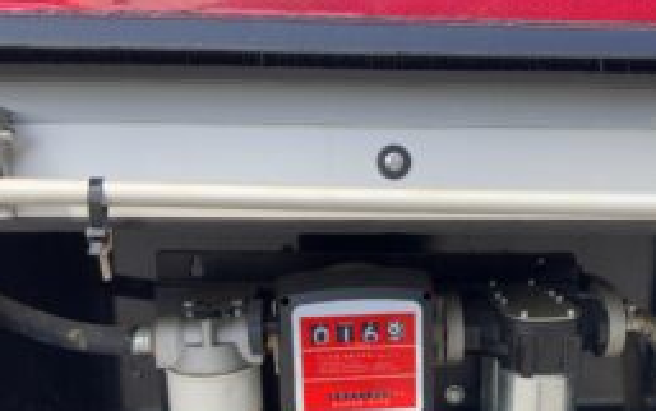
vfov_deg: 29.6
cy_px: 294
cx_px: 416
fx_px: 769
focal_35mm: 43
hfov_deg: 45.7
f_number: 1.8
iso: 16
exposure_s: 1/344
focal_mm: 3
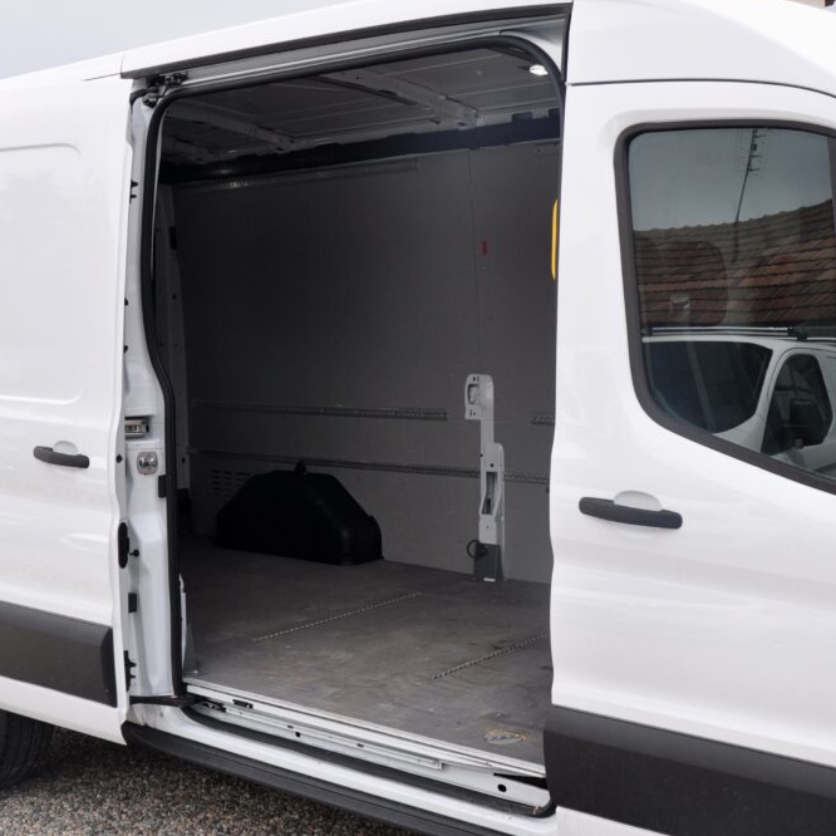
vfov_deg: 36.1
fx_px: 1284
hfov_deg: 36.0
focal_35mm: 47
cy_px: 413
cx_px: 385
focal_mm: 24
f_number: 8
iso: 500
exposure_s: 1/250
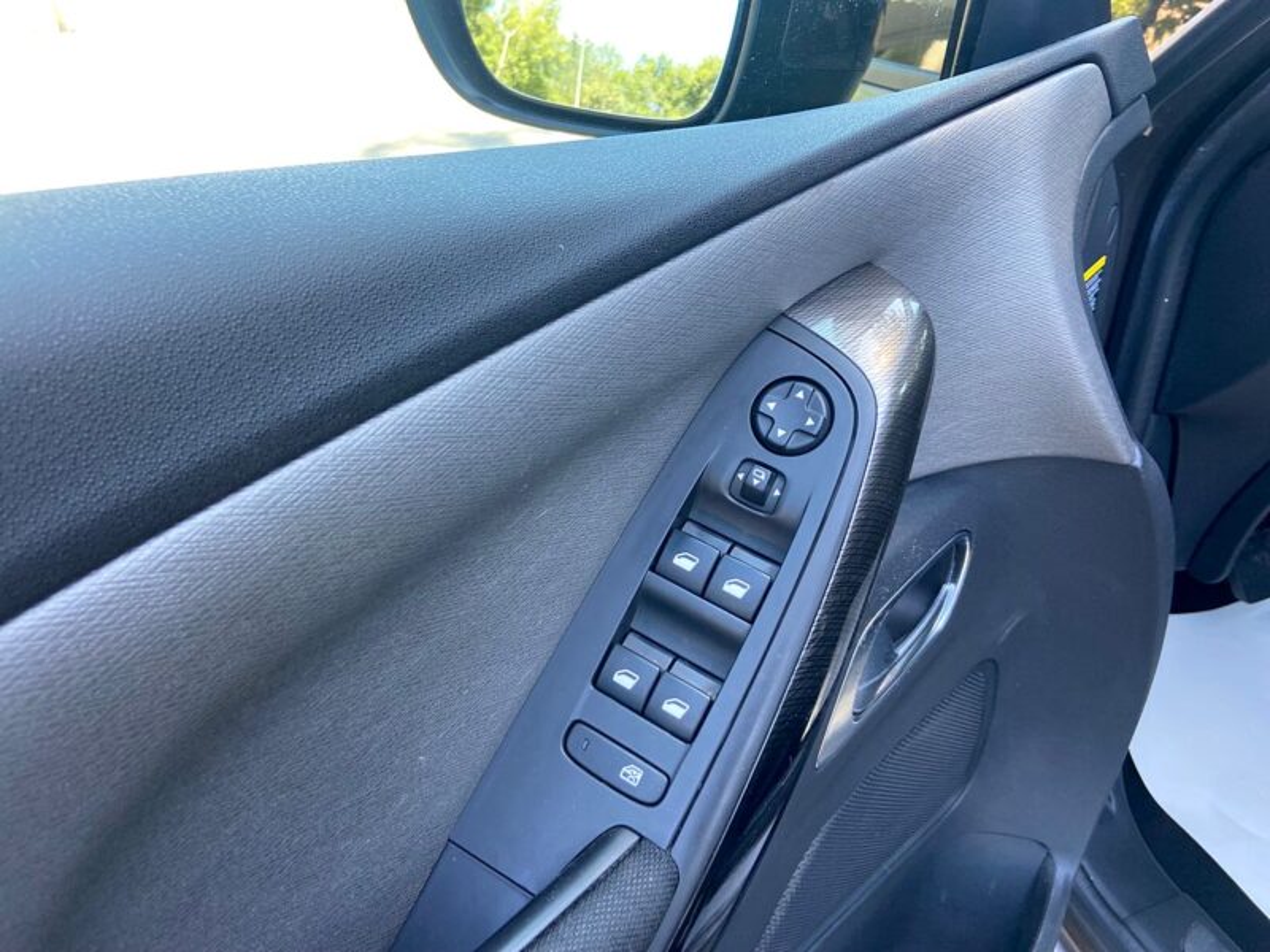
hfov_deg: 67.3
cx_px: 635
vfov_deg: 53.1
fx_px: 954
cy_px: 476
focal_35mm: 26
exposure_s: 1/121
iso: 80
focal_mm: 4.25
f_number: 1.8
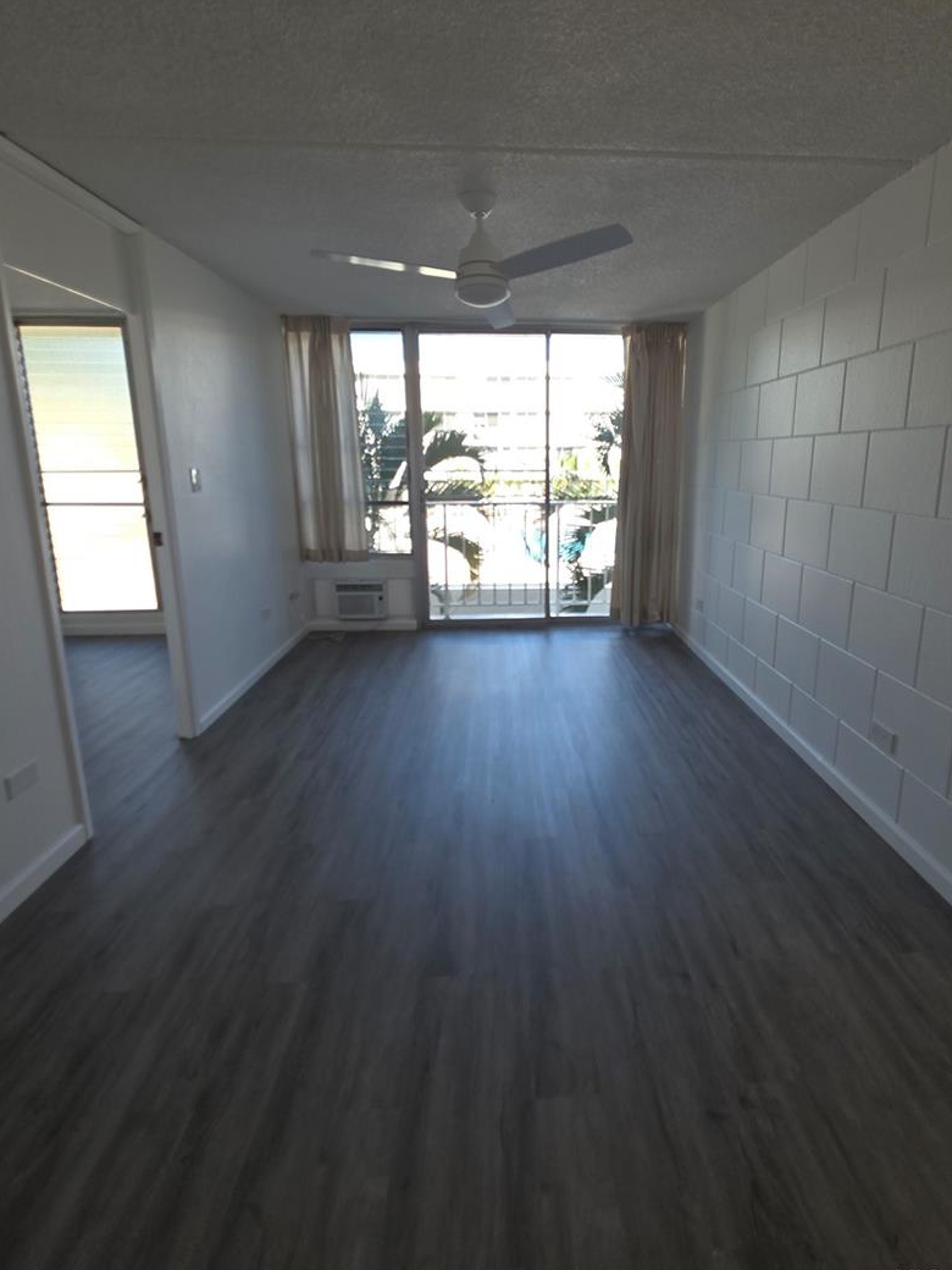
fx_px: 550
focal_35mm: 15
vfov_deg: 97.7
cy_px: 561
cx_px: 526
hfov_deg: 81.5
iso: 25
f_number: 1.9
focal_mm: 2.2
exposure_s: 1/60
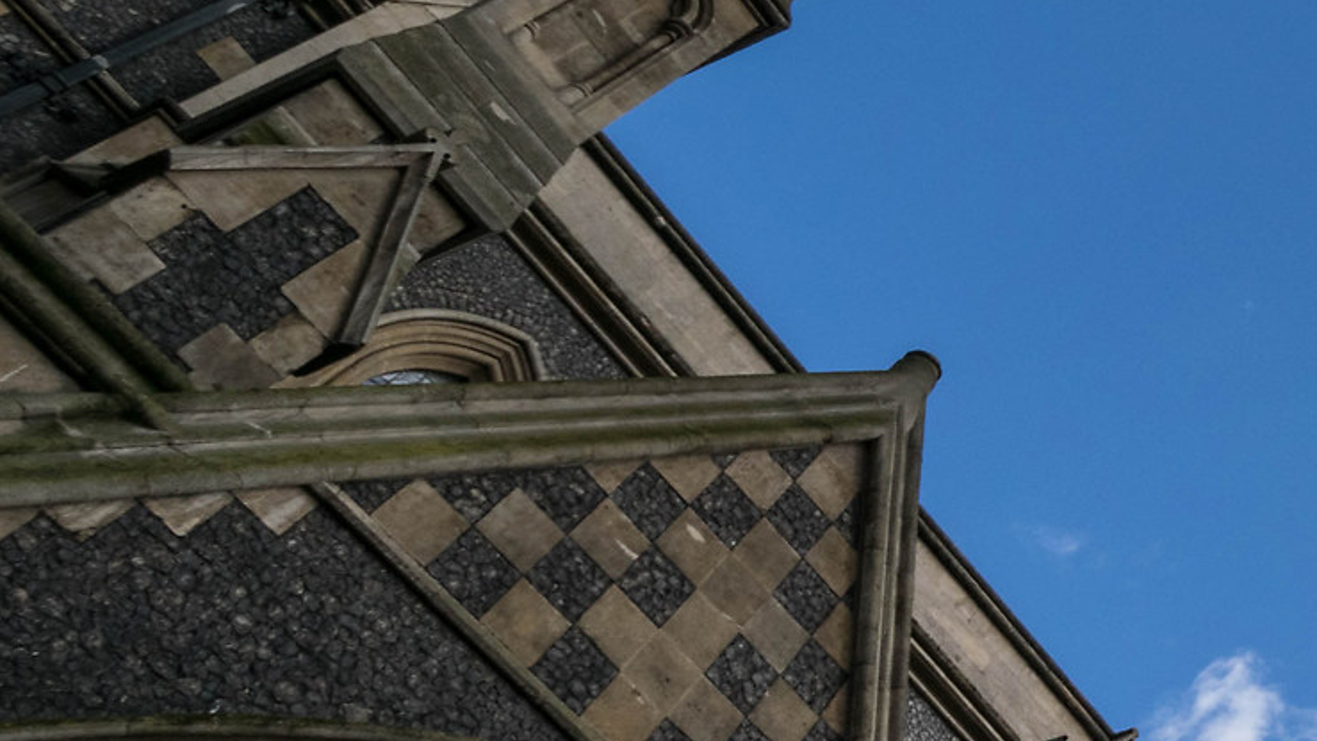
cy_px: 296
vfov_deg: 23.5
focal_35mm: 51
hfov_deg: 28.6
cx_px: 1907
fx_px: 1781
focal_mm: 10
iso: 100
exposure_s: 1/400
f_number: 9
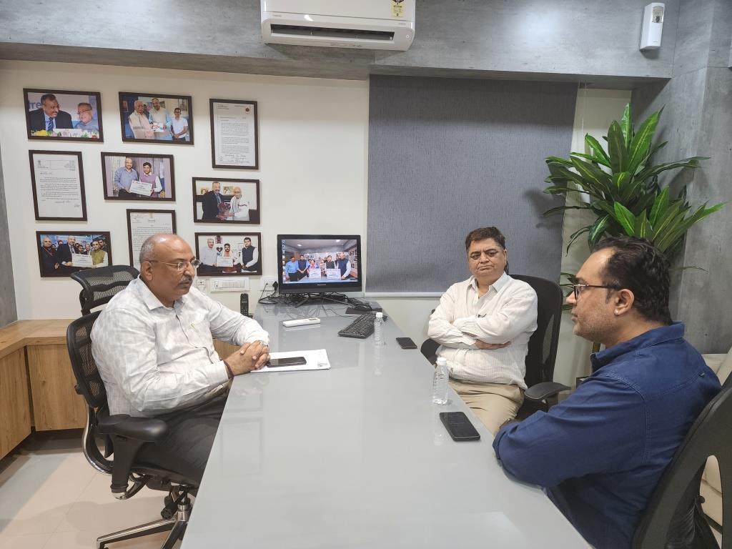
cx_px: 366
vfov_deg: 58.9
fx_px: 486
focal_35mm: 23
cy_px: 274
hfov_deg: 73.9
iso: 200
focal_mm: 6.4
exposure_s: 1/100
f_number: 1.8
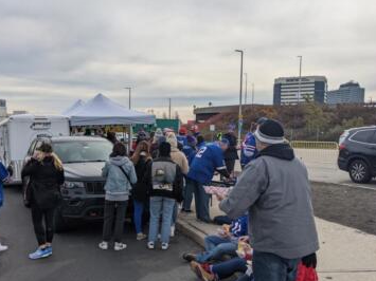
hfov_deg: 48.3
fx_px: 413
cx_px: 130
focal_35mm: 38
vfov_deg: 37.6
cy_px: 161
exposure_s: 1/7812
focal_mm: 4.38
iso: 102
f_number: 1.73
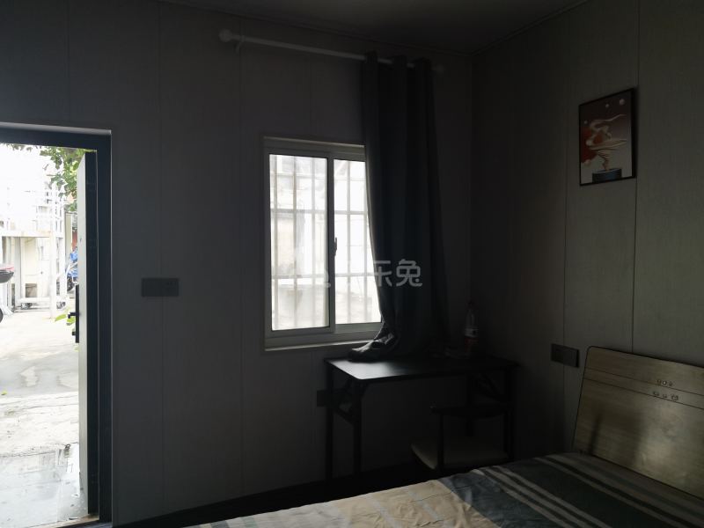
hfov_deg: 65.3
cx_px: 352
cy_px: 264
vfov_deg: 51.4
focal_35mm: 27
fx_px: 549
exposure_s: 1/120
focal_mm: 6.67
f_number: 1.9
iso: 50
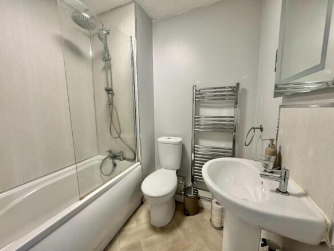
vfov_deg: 85.7
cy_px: 126
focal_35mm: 14
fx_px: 135
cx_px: 167
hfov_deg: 102.1
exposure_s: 1/100
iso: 160
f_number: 2.2
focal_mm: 2.22
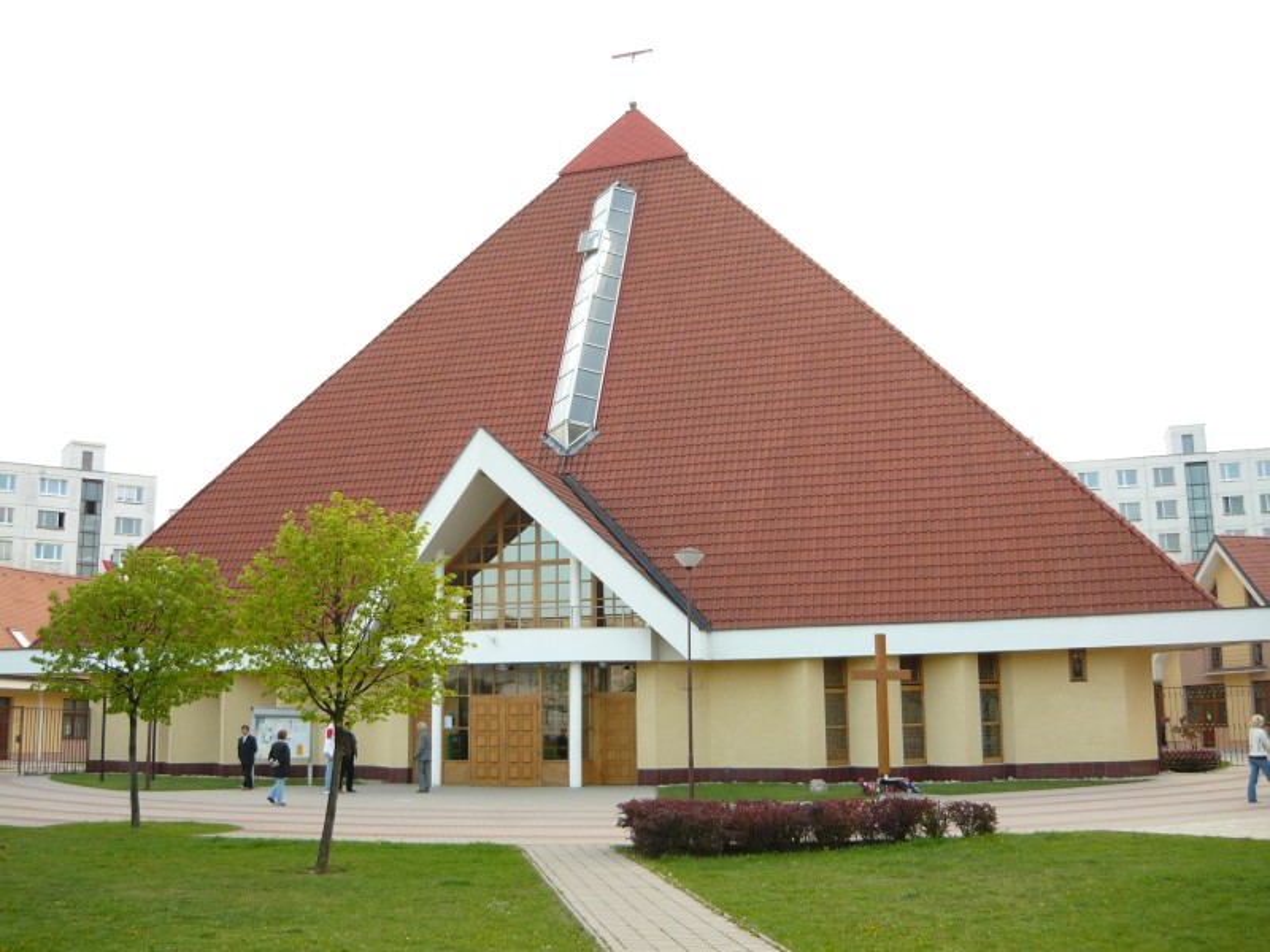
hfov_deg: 55.4
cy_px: 476
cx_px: 635
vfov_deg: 42.9
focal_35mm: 33
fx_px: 1211
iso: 100
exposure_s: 1/50
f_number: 2.8
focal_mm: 5.5
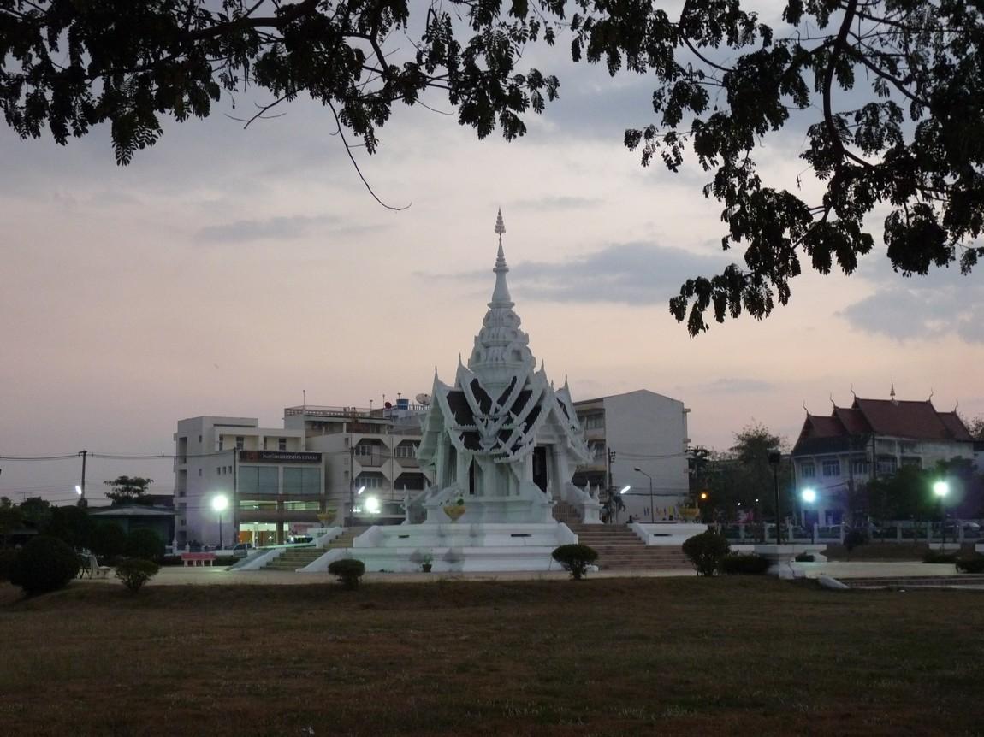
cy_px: 368
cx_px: 492
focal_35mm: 52
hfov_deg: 36.8
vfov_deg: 28.0
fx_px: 1478
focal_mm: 9.2
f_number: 3.2
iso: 400
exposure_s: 1/30
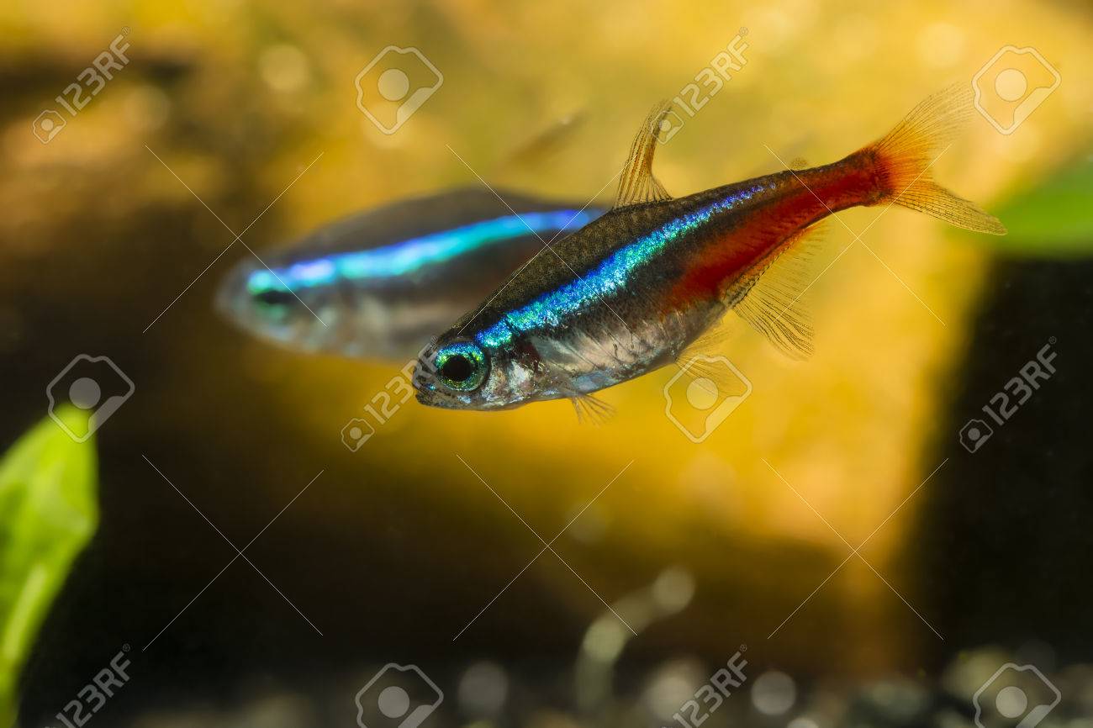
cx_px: 546
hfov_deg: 15.2
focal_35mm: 135
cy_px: 364
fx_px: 4097
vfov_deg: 10.2
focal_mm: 90
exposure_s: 1/200
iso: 100
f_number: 11
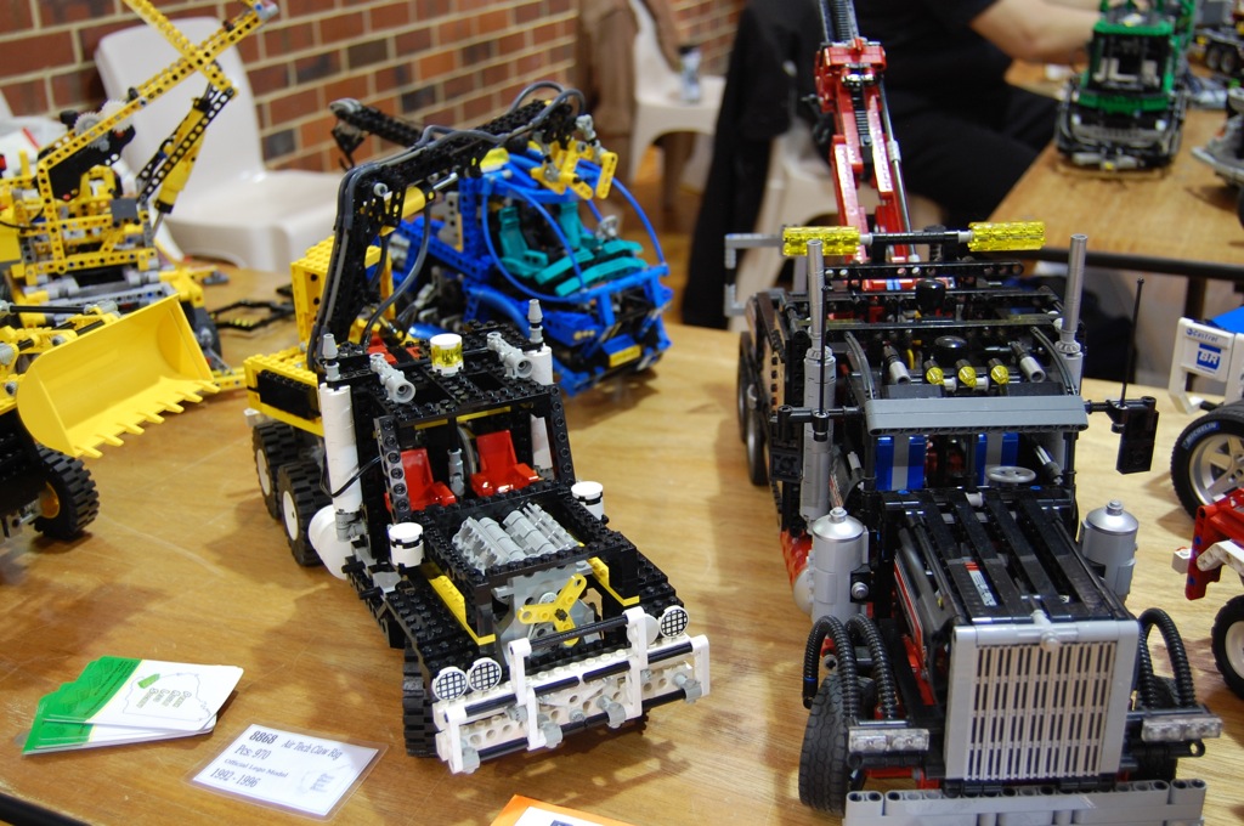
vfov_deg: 34.1
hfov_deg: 49.6
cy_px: 413
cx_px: 622
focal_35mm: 39
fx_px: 1346
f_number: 4.2
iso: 400
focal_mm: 26
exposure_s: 1/3
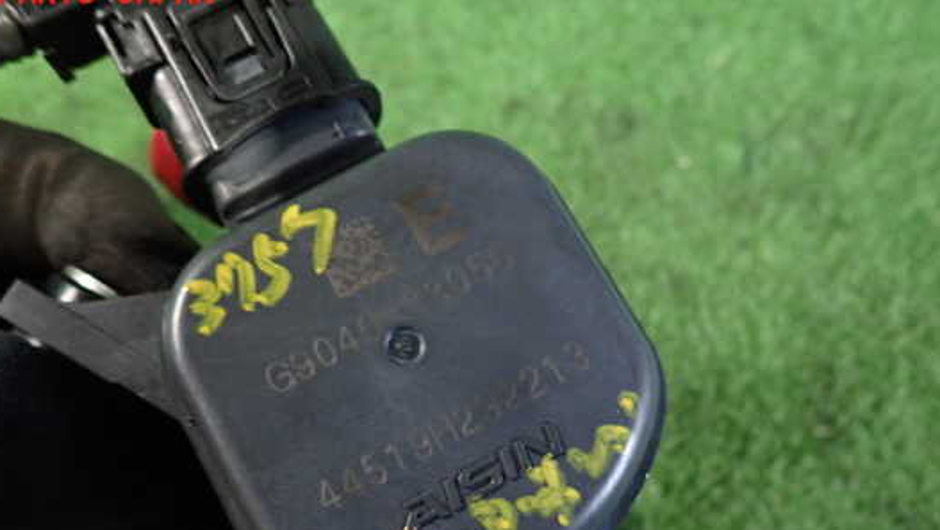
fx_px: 773
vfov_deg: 37.2
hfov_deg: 62.5
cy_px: 371
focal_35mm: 31
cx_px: 425
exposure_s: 1/30
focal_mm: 4.5
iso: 500
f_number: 2
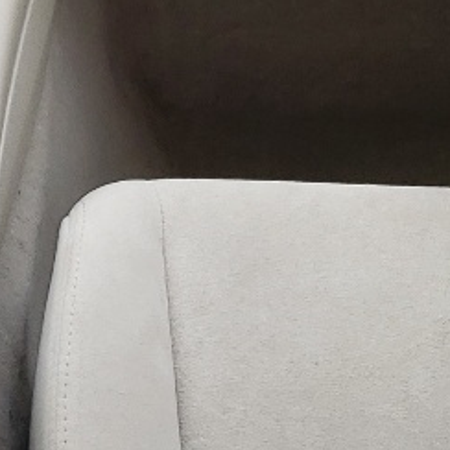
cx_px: -183
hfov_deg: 11.2
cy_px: 155
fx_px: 2221
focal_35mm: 151
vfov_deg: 11.6
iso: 50
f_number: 1.5
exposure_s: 1/217
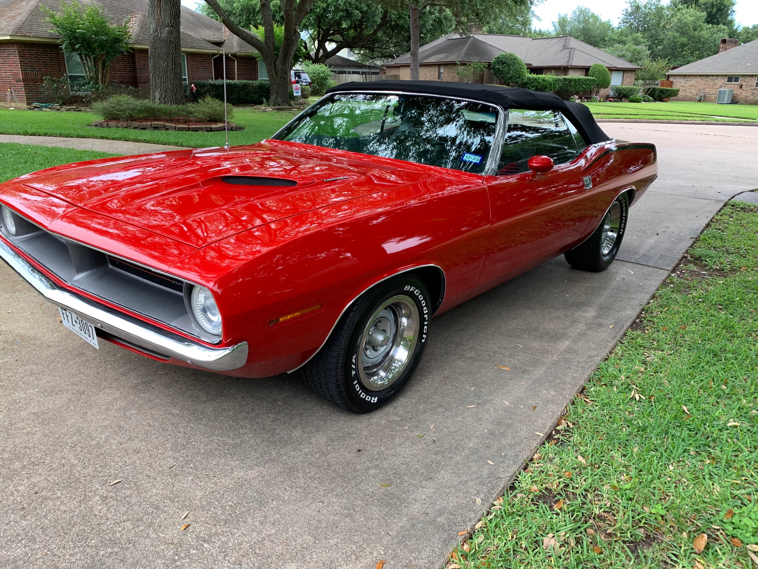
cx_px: 379
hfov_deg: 67.3
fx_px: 569
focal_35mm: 26
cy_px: 284
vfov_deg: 53.1
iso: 25
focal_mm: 4.25
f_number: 1.8
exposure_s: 1/131
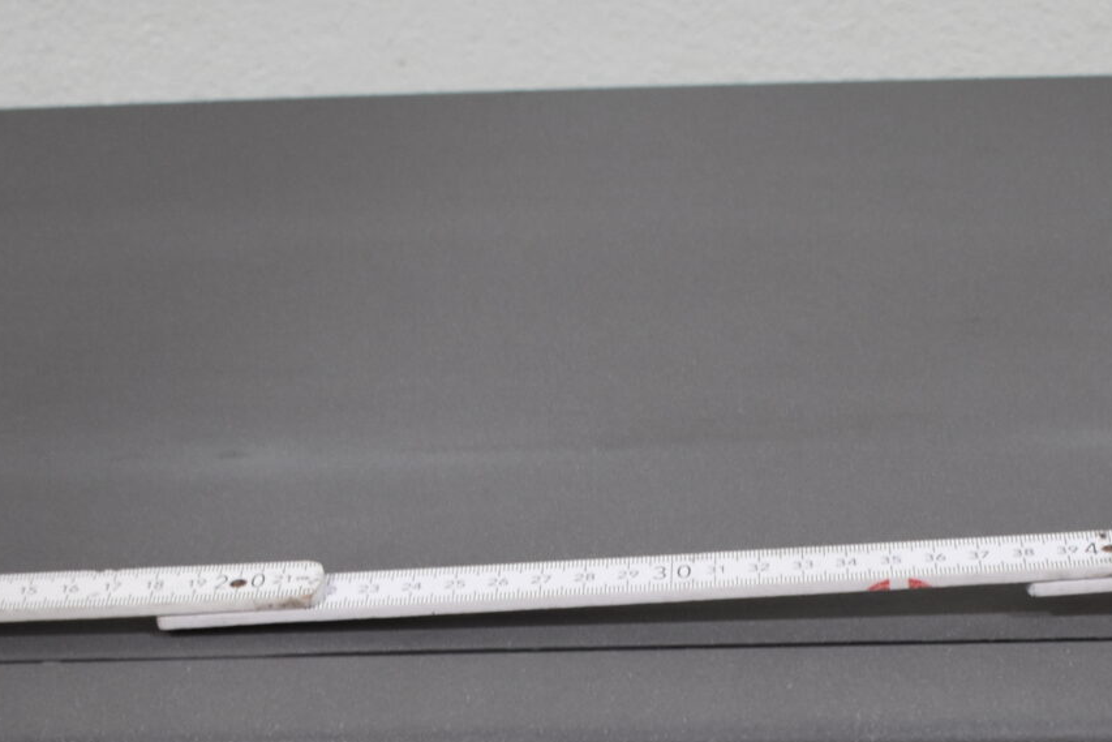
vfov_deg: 14.0
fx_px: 2919
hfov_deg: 21.6
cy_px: 894
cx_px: 609
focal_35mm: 94
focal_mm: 21
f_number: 3.8
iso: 640
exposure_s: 1/250
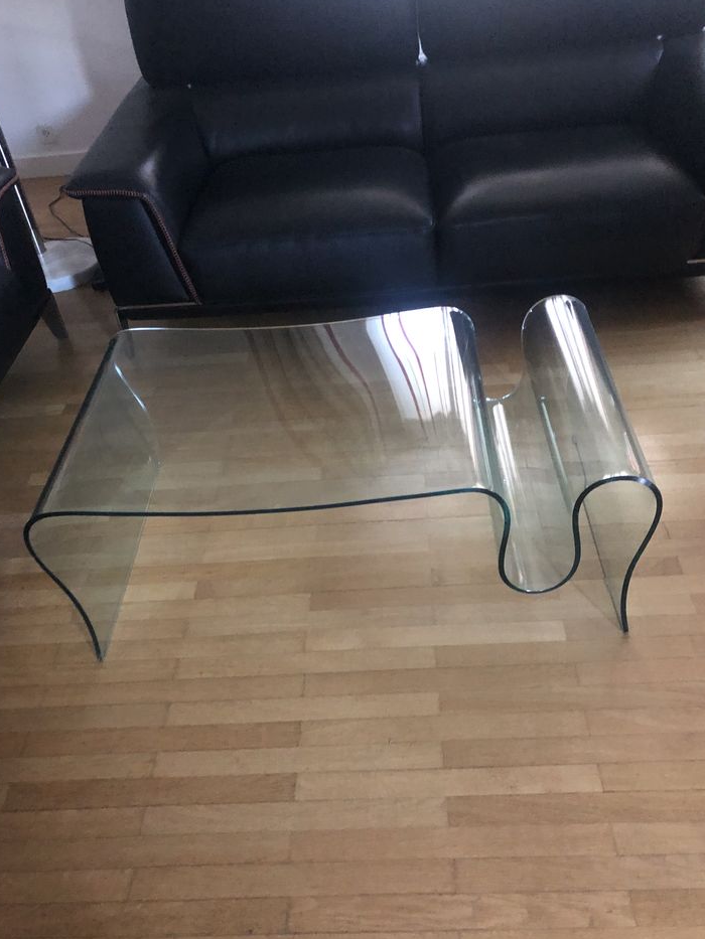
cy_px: 463
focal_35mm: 30
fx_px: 814
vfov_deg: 60.0
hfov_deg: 46.8
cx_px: 349
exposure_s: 1/4
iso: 125
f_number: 1.8
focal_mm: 4
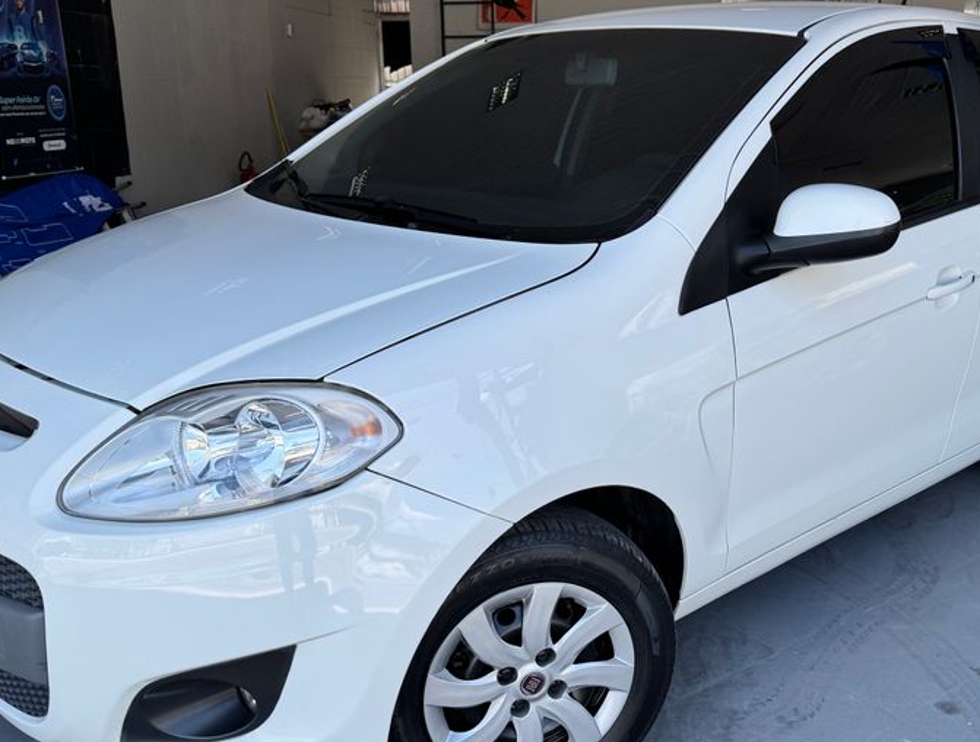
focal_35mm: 34
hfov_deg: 53.5
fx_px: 966
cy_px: 435
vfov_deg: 41.9
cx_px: 572
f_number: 1.78
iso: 80
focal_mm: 6.76
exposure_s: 1/1010
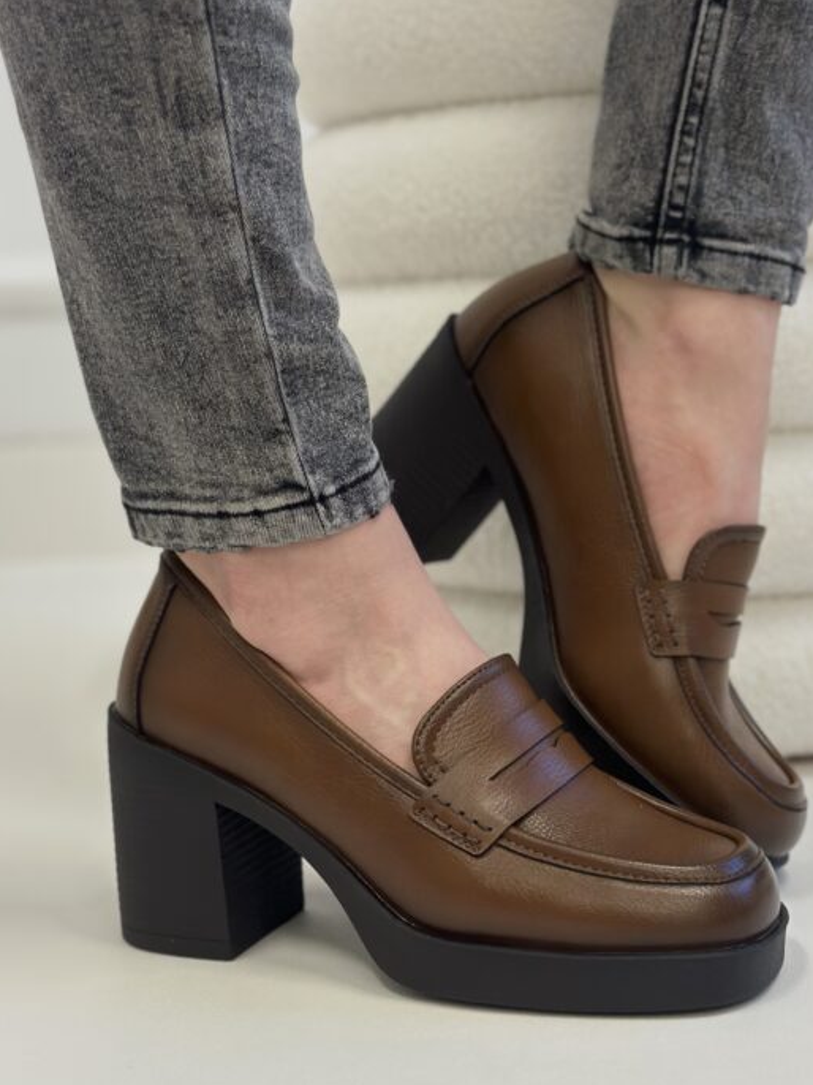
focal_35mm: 56
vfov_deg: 34.4
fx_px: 1755
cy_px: 547
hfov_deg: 26.1
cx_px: 471
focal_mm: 6.86
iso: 160
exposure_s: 1/100
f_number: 1.78
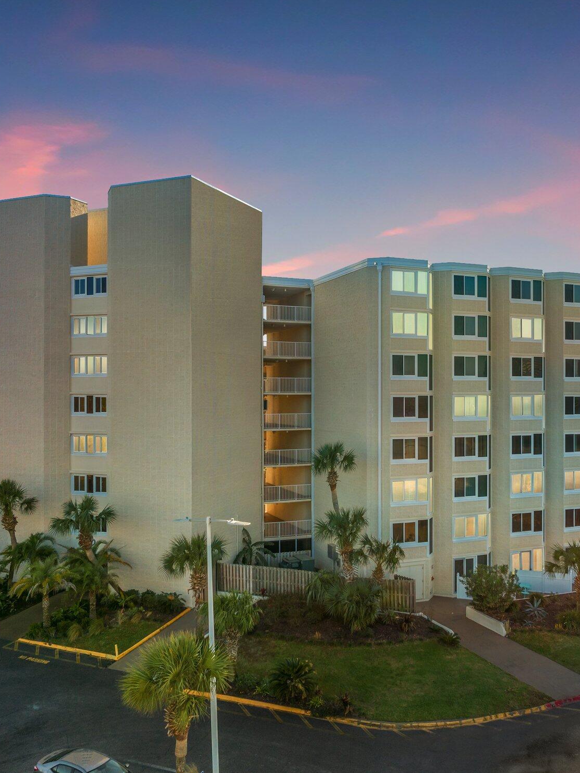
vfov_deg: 55.3
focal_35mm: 33
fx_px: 737
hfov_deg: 42.7
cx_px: 349
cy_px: 380
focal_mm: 12.29
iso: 100
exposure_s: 1/640
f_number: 5
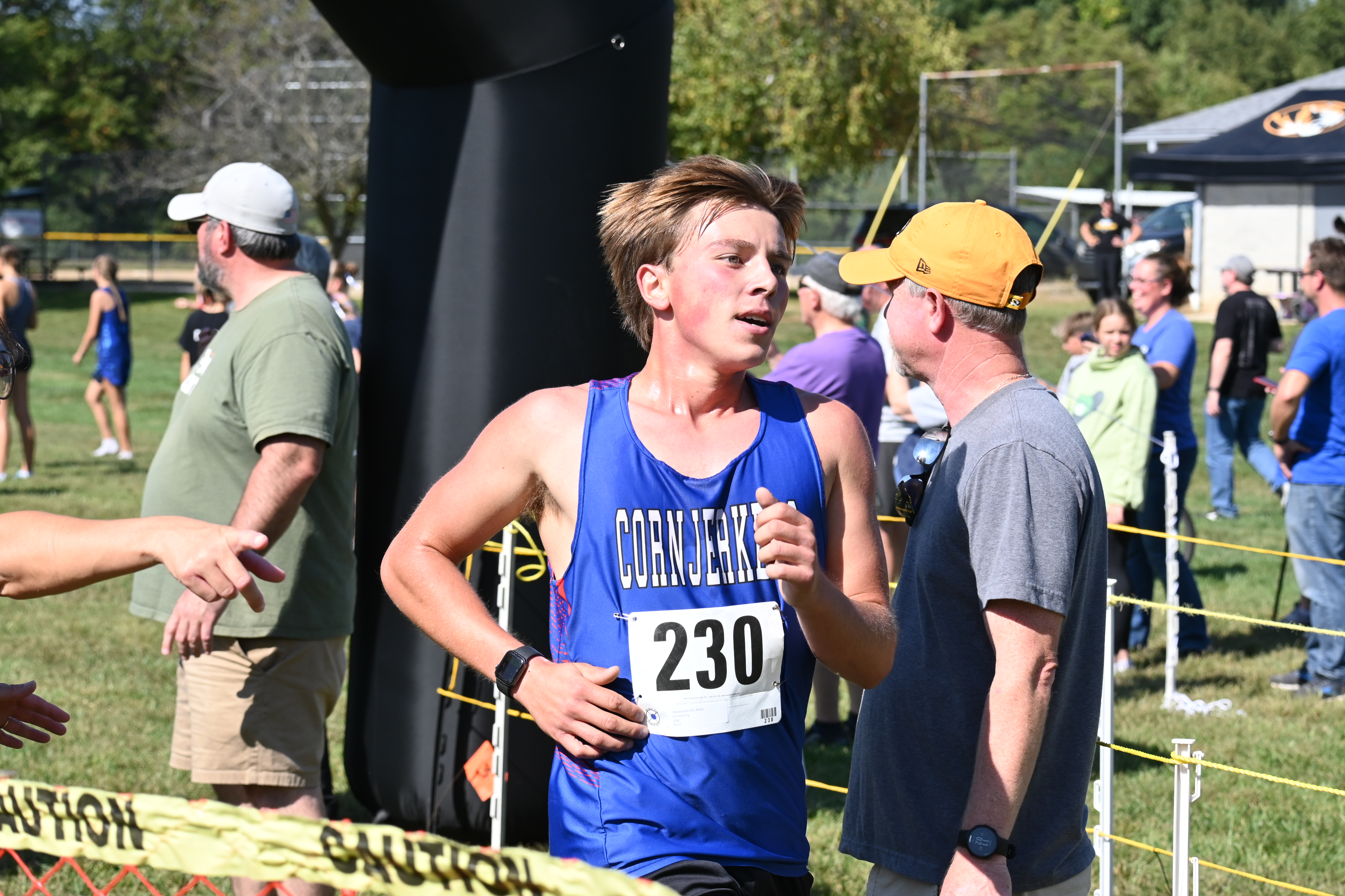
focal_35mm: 94
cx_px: 672
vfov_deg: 14.5
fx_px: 3530
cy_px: 448
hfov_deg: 21.6
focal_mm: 63
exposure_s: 1/1600
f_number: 6.3
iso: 400
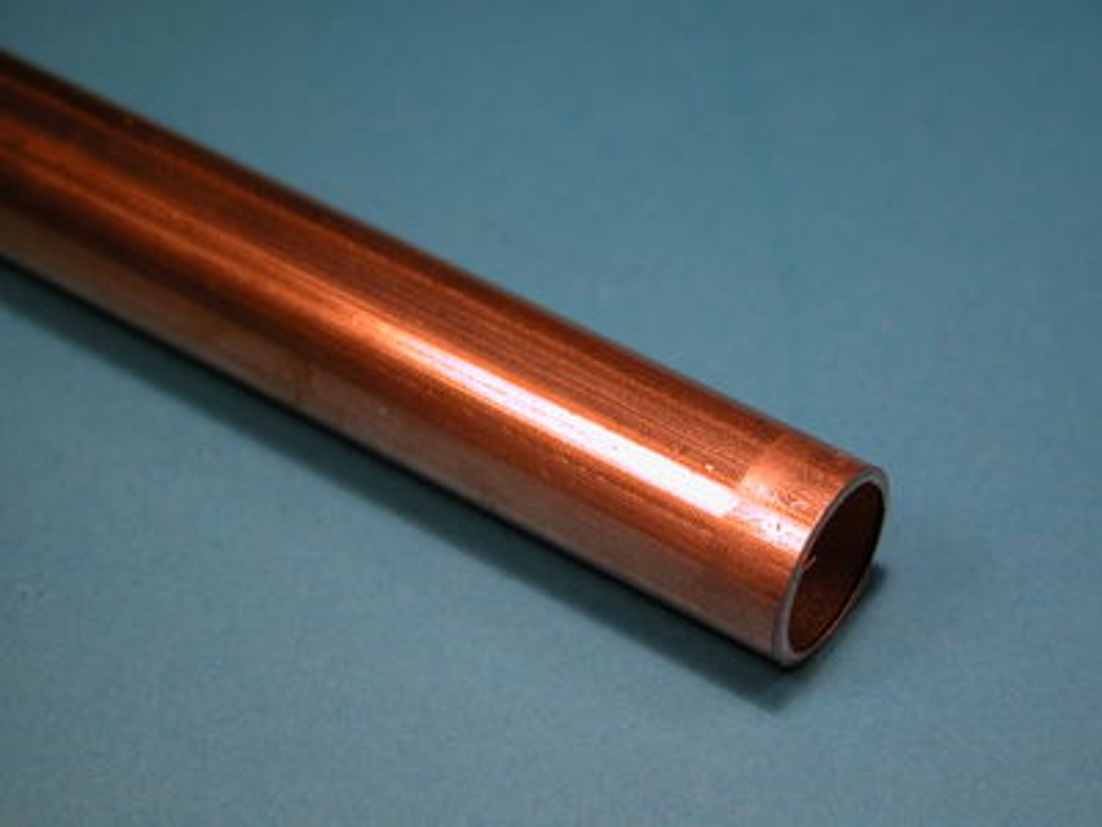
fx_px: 3183
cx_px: 551
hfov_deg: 19.6
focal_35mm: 100
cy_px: 414
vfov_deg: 14.8
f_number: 3.6
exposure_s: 1/128
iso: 100
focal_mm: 25.4
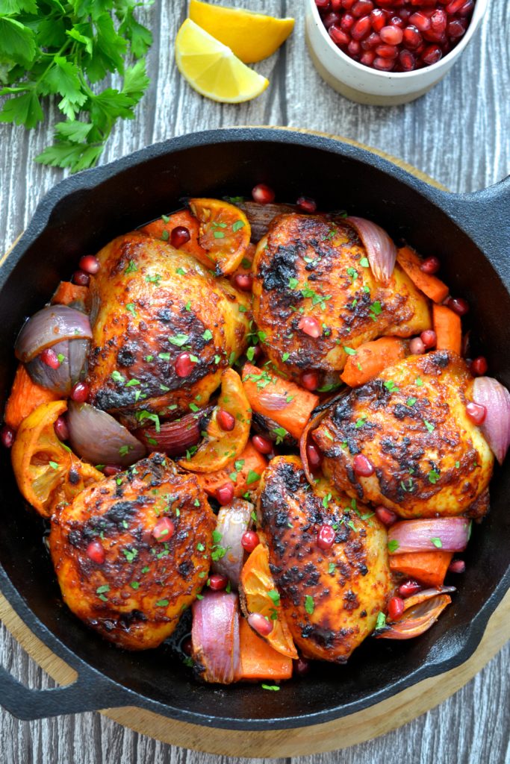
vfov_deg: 33.4
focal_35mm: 60
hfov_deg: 22.6
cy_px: 382
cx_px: 255
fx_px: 1274
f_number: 2.8
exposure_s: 1/60
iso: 400
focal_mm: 40
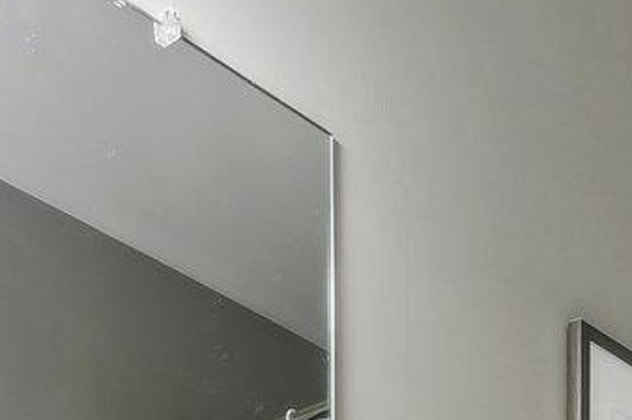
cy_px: 1196
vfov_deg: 10.6
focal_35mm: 97
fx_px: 1702
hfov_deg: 20.5
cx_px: 585
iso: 400
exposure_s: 1/15
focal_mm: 16
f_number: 8
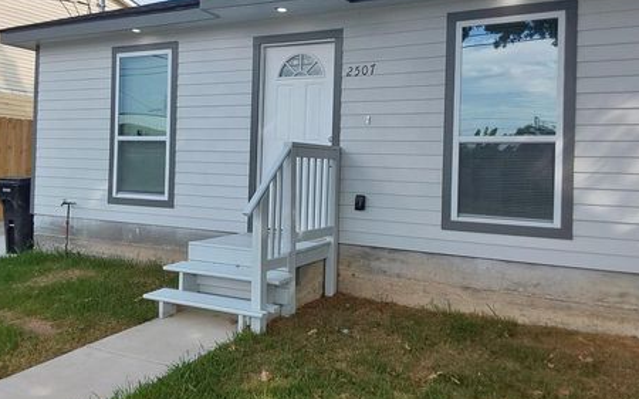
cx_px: 295
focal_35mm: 33
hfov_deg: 58.1
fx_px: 575
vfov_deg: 38.2
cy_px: 161
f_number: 1.9
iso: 50
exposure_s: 1/981
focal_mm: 2.91
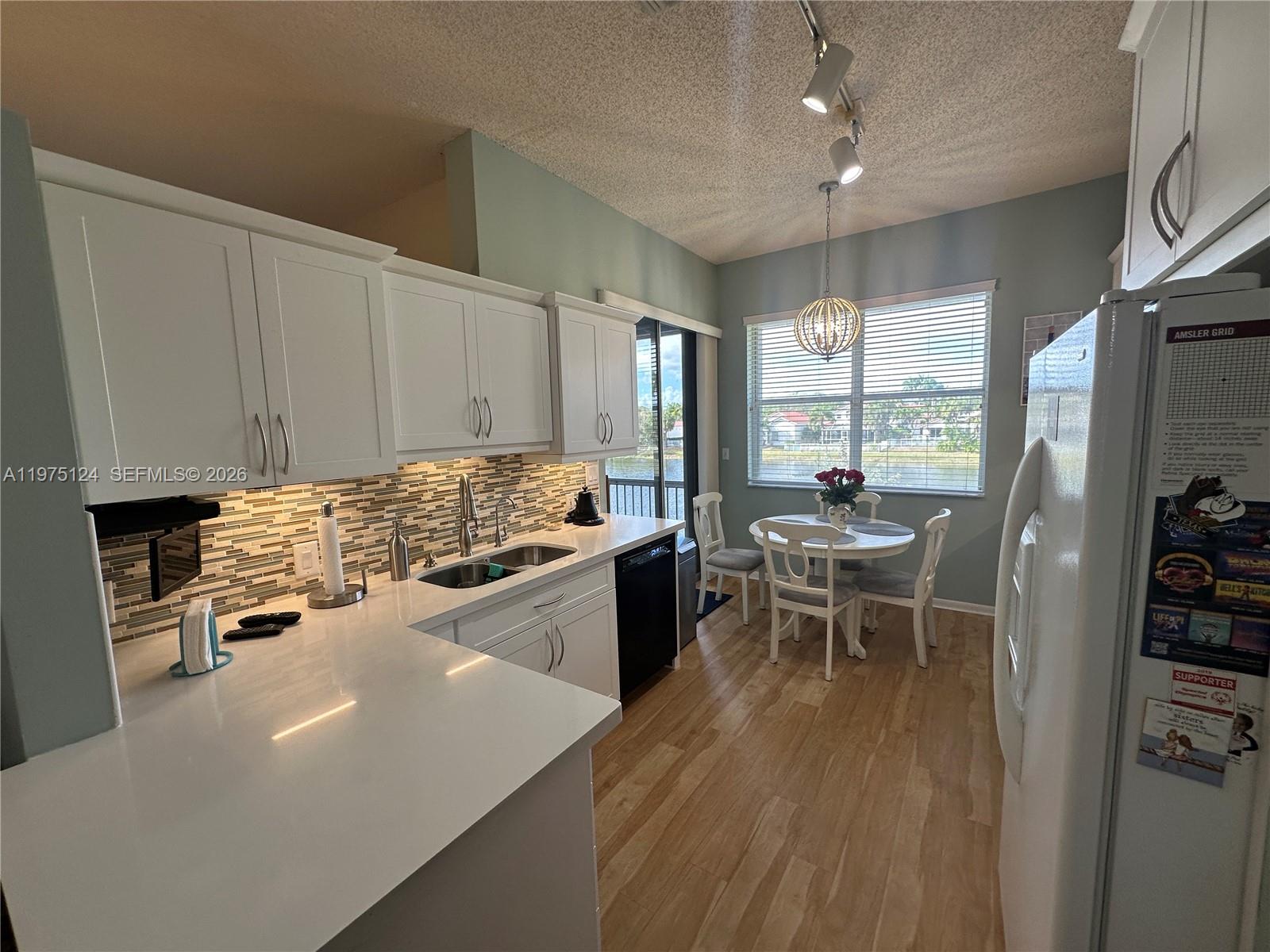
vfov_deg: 85.7
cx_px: 635
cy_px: 476
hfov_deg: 102.1
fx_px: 514
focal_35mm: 14
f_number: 2.2
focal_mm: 2.22
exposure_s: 1/120
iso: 50
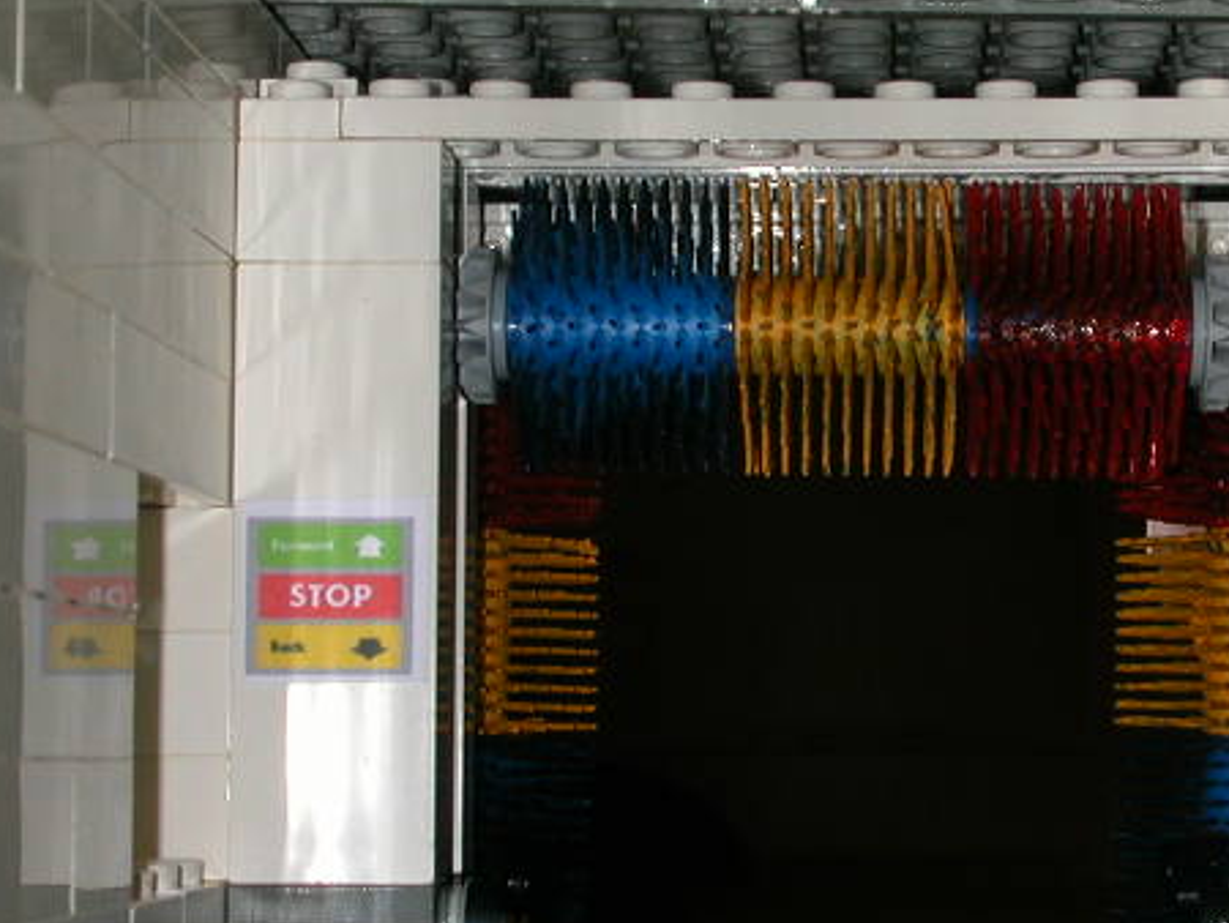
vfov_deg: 16.2
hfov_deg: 21.4
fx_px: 3233
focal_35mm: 91
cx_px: 858
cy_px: 538
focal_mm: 9.7
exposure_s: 1/59.9
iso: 100
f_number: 5.9
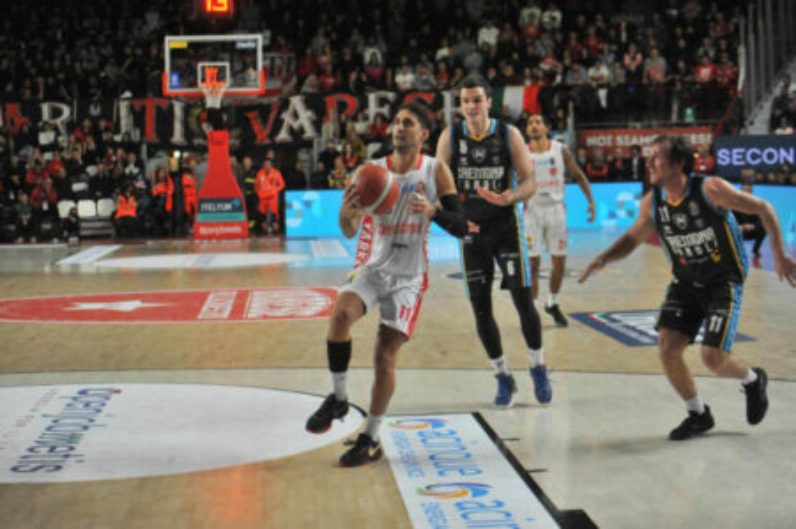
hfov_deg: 28.9
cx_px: 398
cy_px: 264
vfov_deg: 19.4
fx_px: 1546
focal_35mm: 70
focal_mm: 70
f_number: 4
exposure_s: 1/800
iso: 4000
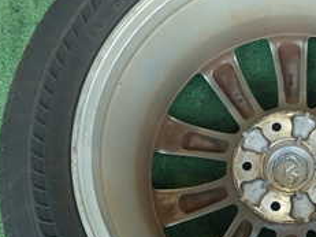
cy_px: 170
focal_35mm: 65
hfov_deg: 28.7
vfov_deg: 22.4
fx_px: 593
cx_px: 280
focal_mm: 4.5
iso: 100
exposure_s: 1/60
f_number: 2
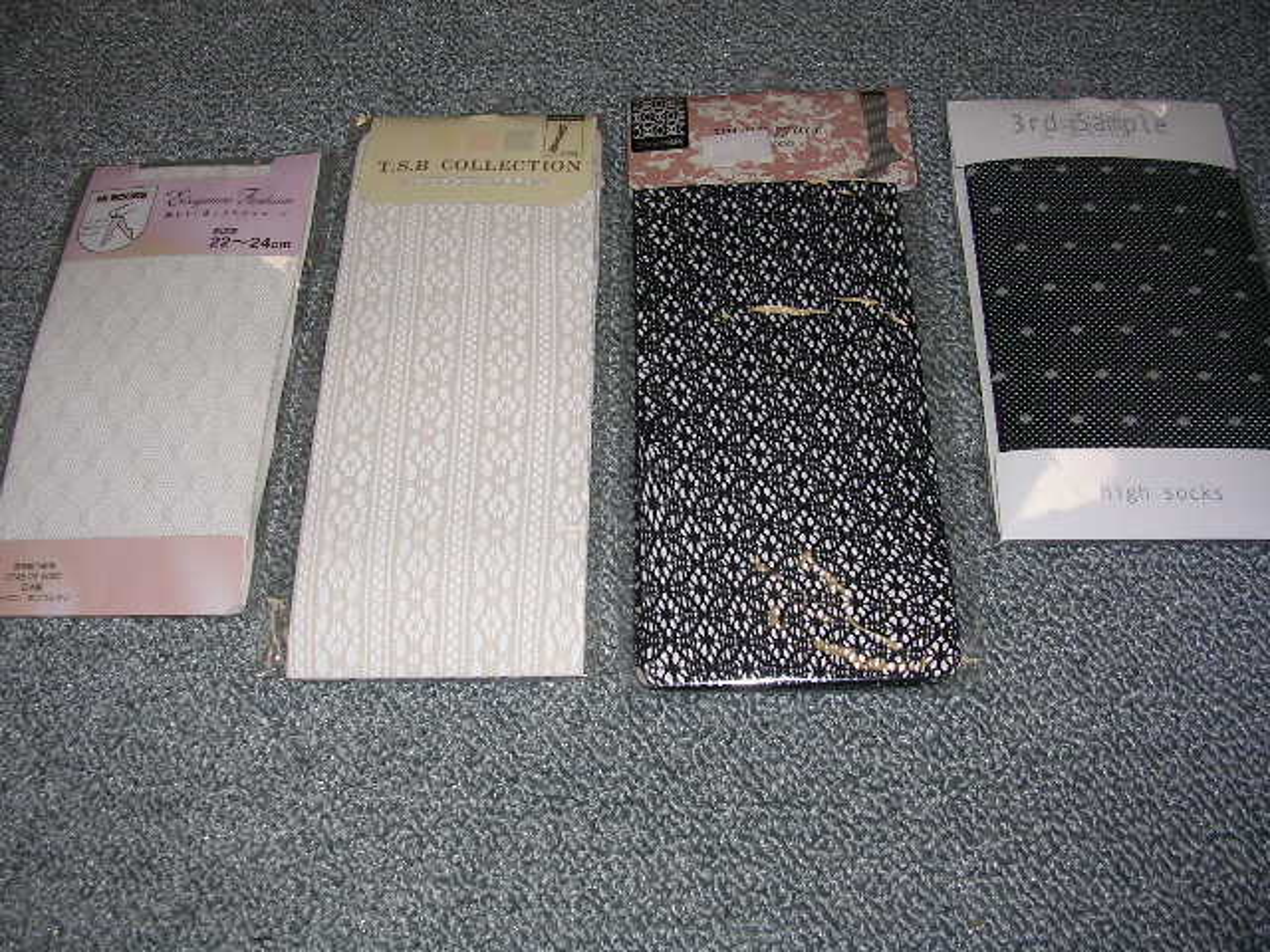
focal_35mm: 38
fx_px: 1394
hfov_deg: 49.0
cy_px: 476
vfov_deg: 37.7
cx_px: 635
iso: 50
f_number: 2.8
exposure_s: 1/60.1
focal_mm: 5.8
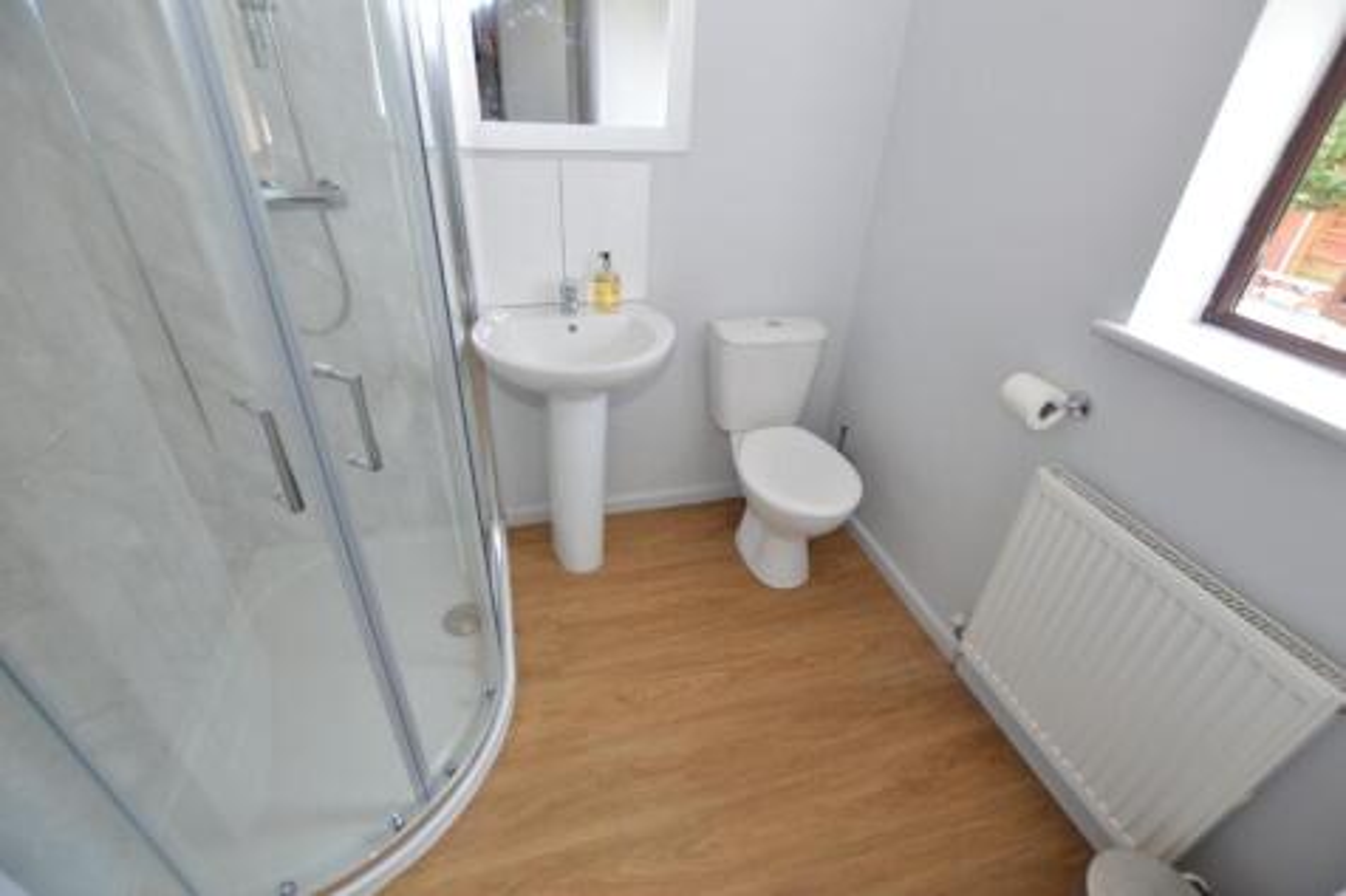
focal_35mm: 15
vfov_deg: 77.3
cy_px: 448
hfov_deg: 100.4
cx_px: 673
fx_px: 561
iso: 450
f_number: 3.5
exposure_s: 1/60
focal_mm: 10
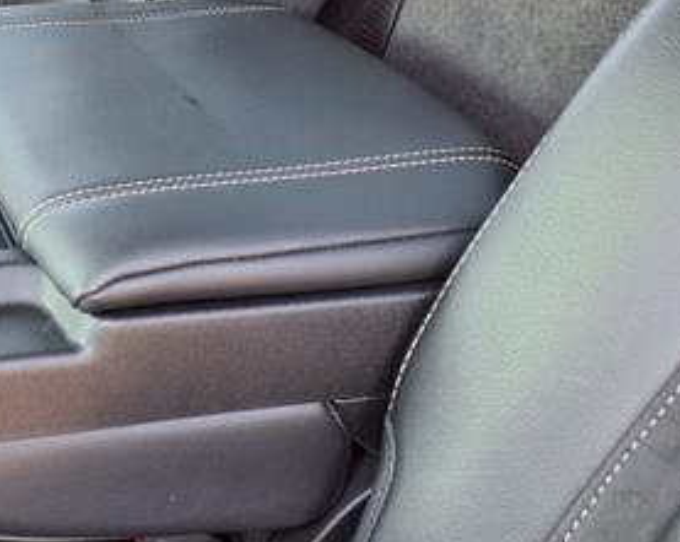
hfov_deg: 28.9
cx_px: -10
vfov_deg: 24.8
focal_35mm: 61
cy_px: 174
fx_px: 1226
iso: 80
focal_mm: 3.58
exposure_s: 1/40
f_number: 1.9
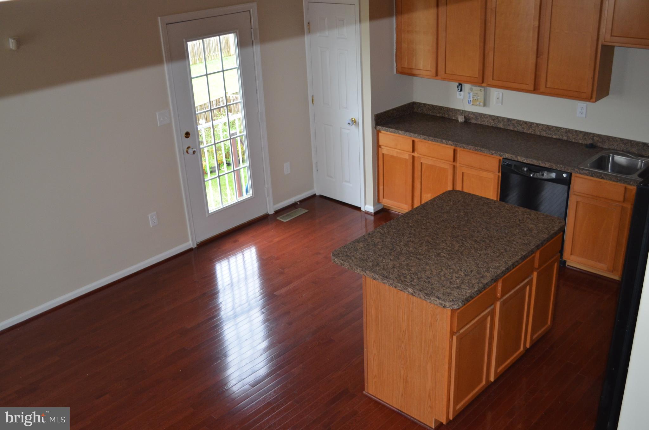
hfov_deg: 53.2
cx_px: 324
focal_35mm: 36
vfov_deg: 36.7
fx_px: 648
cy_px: 215
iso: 800
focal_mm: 24
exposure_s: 1/60
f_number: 4
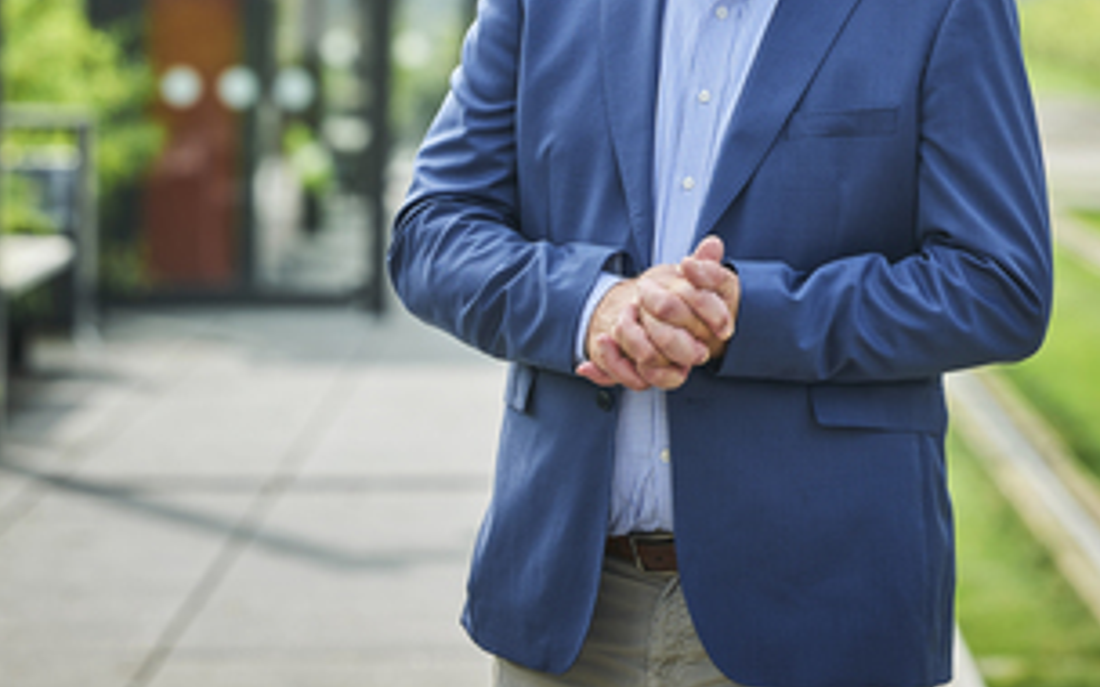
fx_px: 8004
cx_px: 680
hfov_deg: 7.9
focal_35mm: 267
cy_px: 87
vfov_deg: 4.9
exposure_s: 1/160
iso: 50
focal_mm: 159
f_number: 4.5
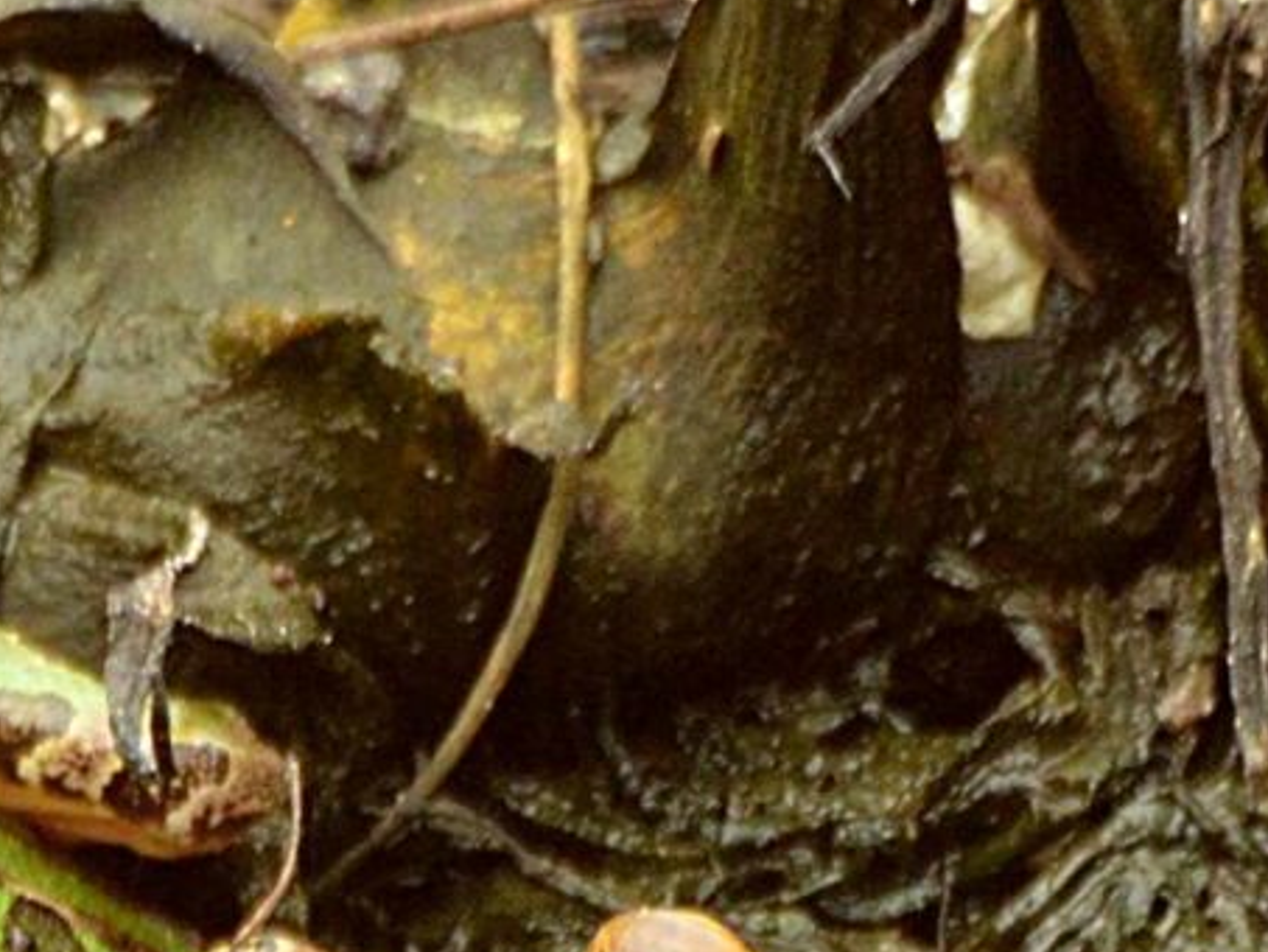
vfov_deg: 0.6
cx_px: -17
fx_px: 89475
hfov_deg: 0.8
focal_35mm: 2442
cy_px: 1434
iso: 1250
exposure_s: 1/50
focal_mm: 300
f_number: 14
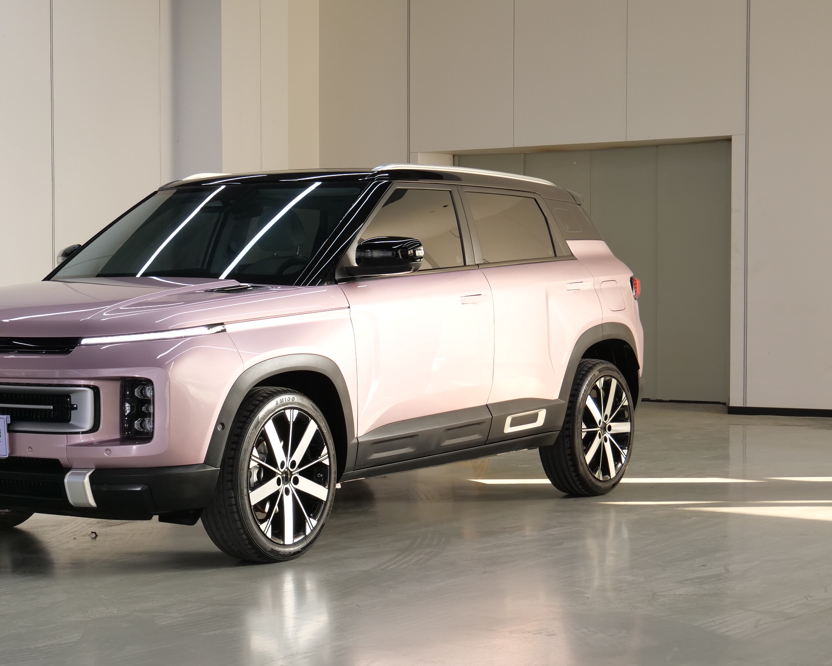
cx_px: 246
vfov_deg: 23.8
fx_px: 1576
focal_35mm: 64
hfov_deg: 29.3
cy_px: 348
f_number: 4.3
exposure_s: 1/60
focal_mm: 23
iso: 400
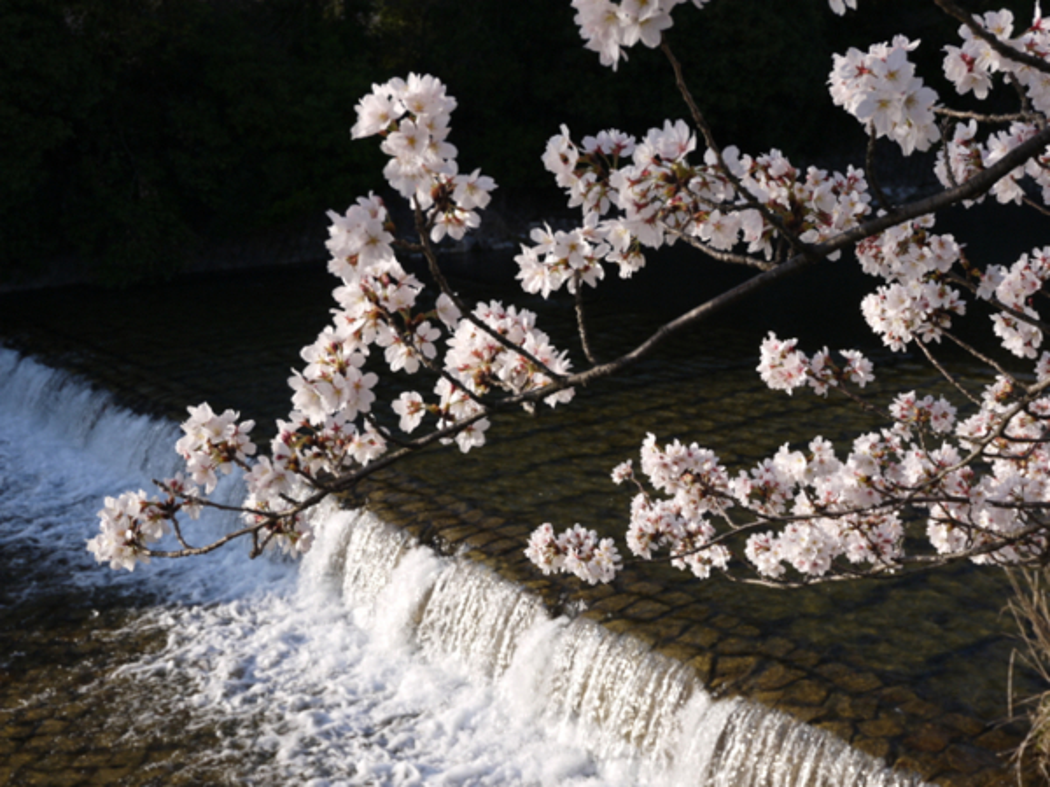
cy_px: 394
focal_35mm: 50
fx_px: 1517
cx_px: 525
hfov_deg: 38.2
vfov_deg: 29.1
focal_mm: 25
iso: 160
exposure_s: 1/250
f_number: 8
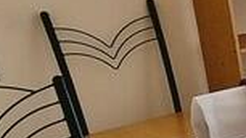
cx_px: 532
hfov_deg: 15.9
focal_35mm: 95
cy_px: 119
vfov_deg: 12.7
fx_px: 620
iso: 64
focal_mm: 2.2
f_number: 2.2
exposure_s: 1/100
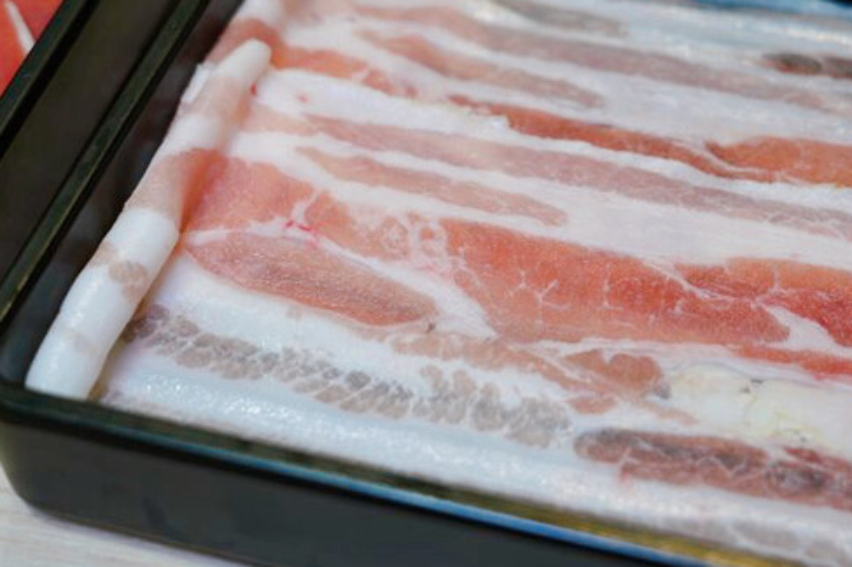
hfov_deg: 24.7
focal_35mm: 82
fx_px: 1939
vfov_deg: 16.6
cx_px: 535
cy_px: 156
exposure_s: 1/60
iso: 320
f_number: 4.5
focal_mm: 47
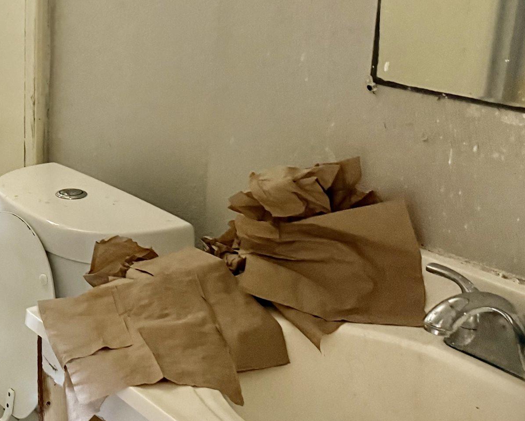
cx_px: -105
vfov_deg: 25.4
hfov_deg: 27.6
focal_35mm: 60
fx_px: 933
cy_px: 202
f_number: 1.78
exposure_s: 1/60
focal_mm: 6.76
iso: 800
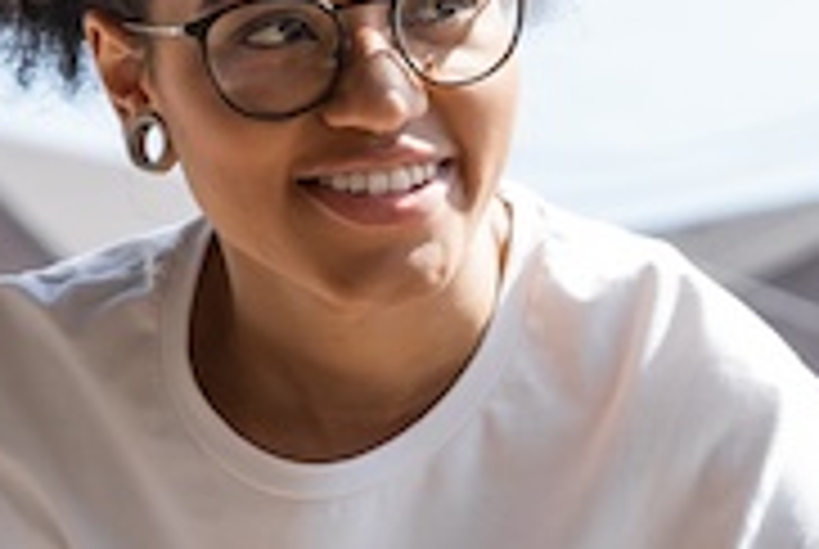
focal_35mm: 192
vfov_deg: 7.1
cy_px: 695
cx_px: 310
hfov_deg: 10.7
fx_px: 4375
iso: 200
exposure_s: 1/1250
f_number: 2.8
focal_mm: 35
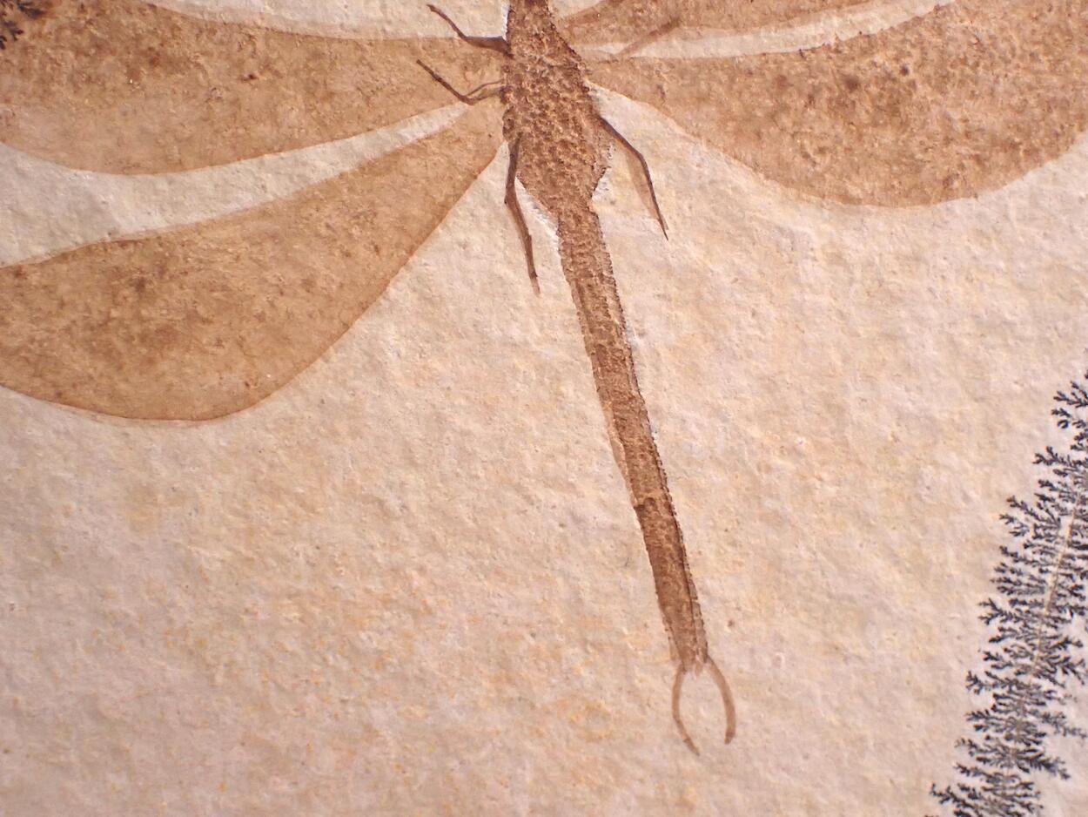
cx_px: 544
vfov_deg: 21.9
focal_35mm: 67
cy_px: 408
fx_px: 2106
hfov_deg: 29.0
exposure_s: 1/60
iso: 1000
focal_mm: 11.88
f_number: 3.8
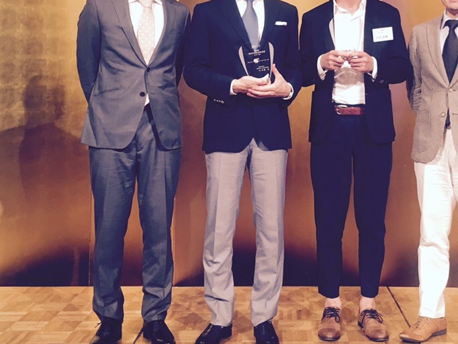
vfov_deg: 28.2
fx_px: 675
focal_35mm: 51
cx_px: 306
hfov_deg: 37.1
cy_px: 94
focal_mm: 4.15
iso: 80
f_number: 2.2
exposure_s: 1/33
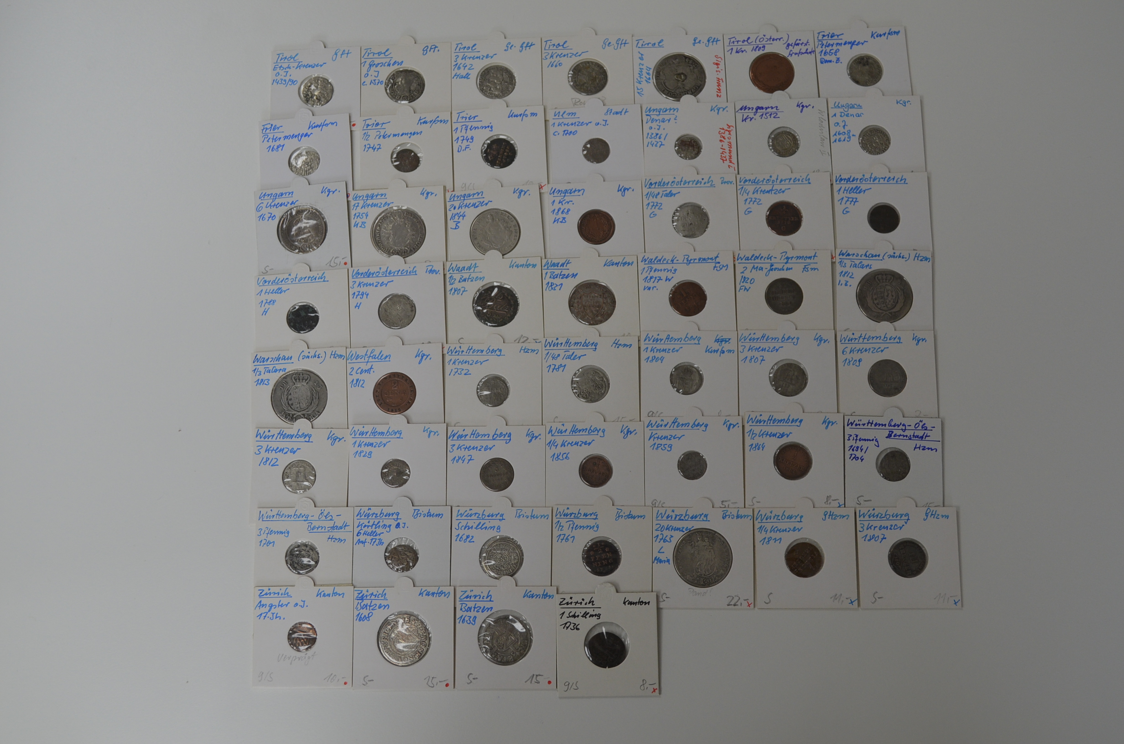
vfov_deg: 31.8
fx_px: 1309
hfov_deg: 46.5
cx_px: 562
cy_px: 372
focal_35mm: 42
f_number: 5.6
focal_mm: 28
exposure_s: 1/125
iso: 400
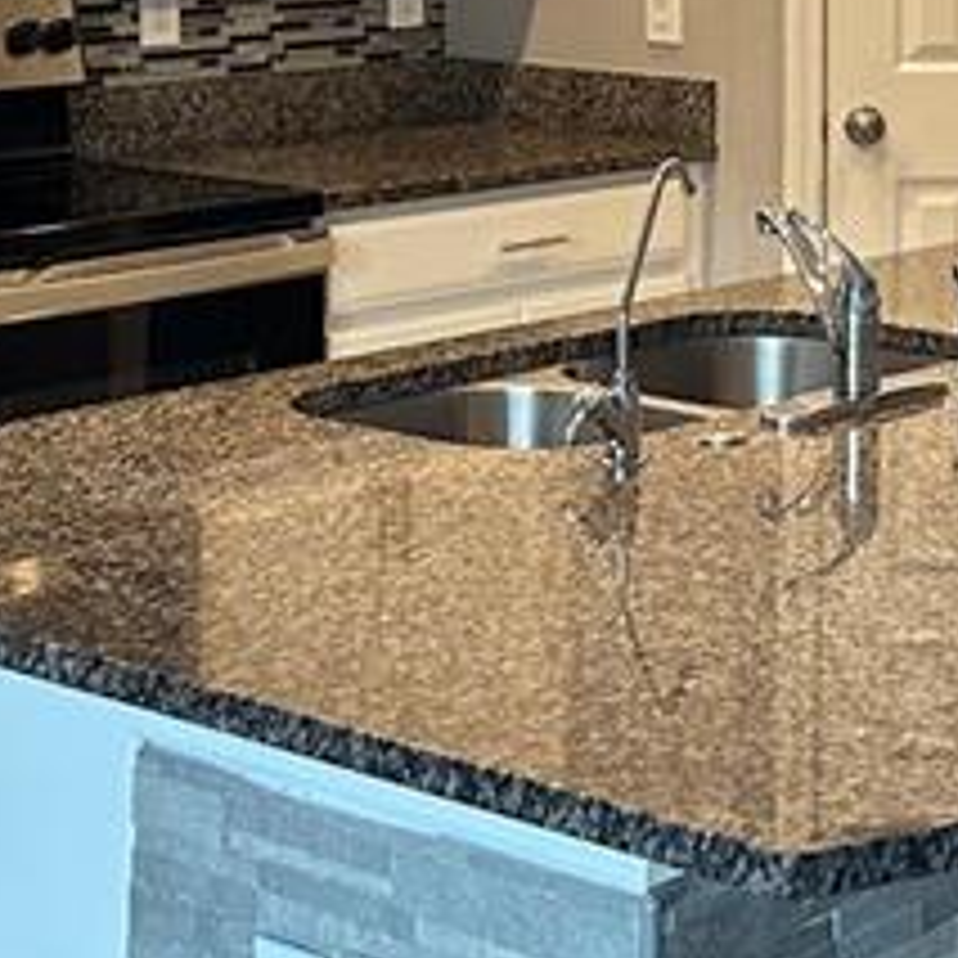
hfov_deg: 16.9
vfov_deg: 16.7
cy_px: 0
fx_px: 3194
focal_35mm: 102
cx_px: 756
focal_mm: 6.86
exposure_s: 1/60
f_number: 1.78
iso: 250
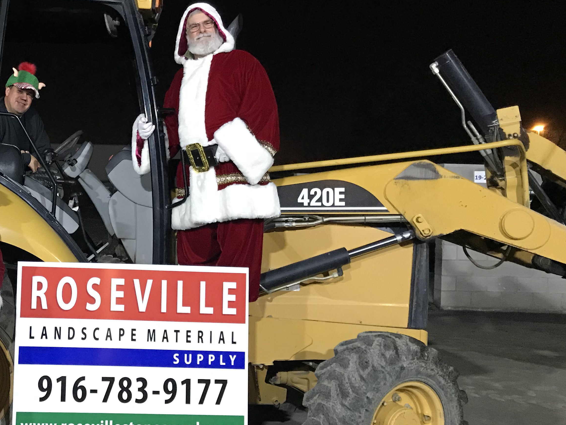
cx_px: 81
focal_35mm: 49
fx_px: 801
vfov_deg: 29.7
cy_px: 201
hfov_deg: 37.0
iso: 100
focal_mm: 3.99
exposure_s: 1/15
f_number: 1.8
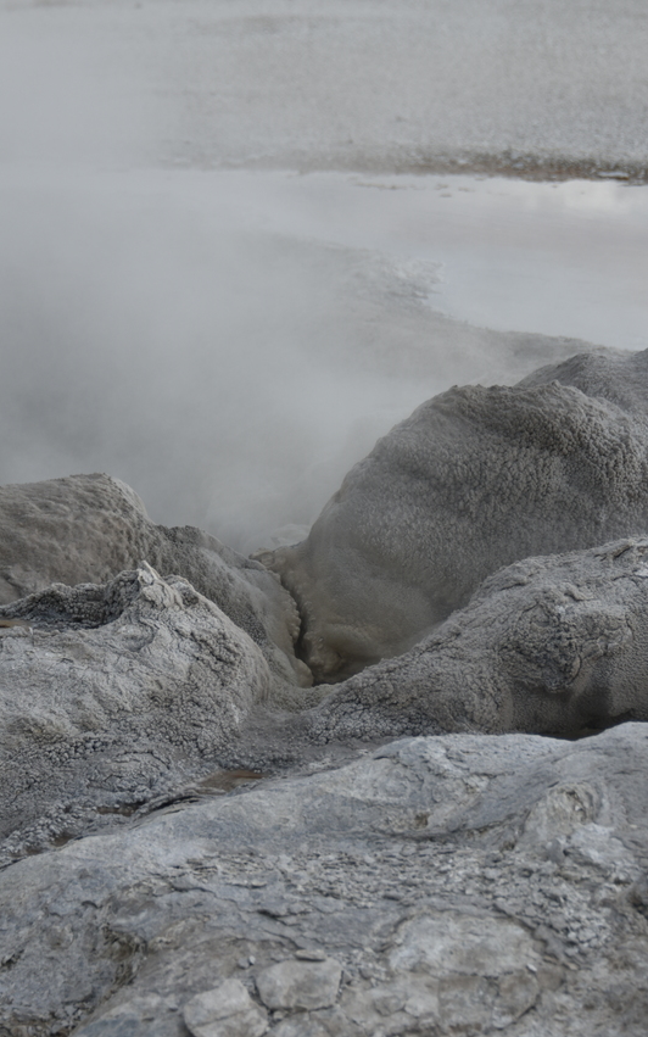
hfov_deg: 8.1
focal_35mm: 161
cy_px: 518
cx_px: 375
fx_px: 4548
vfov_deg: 13.0
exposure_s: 1/250
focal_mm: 105
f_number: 5.3
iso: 200
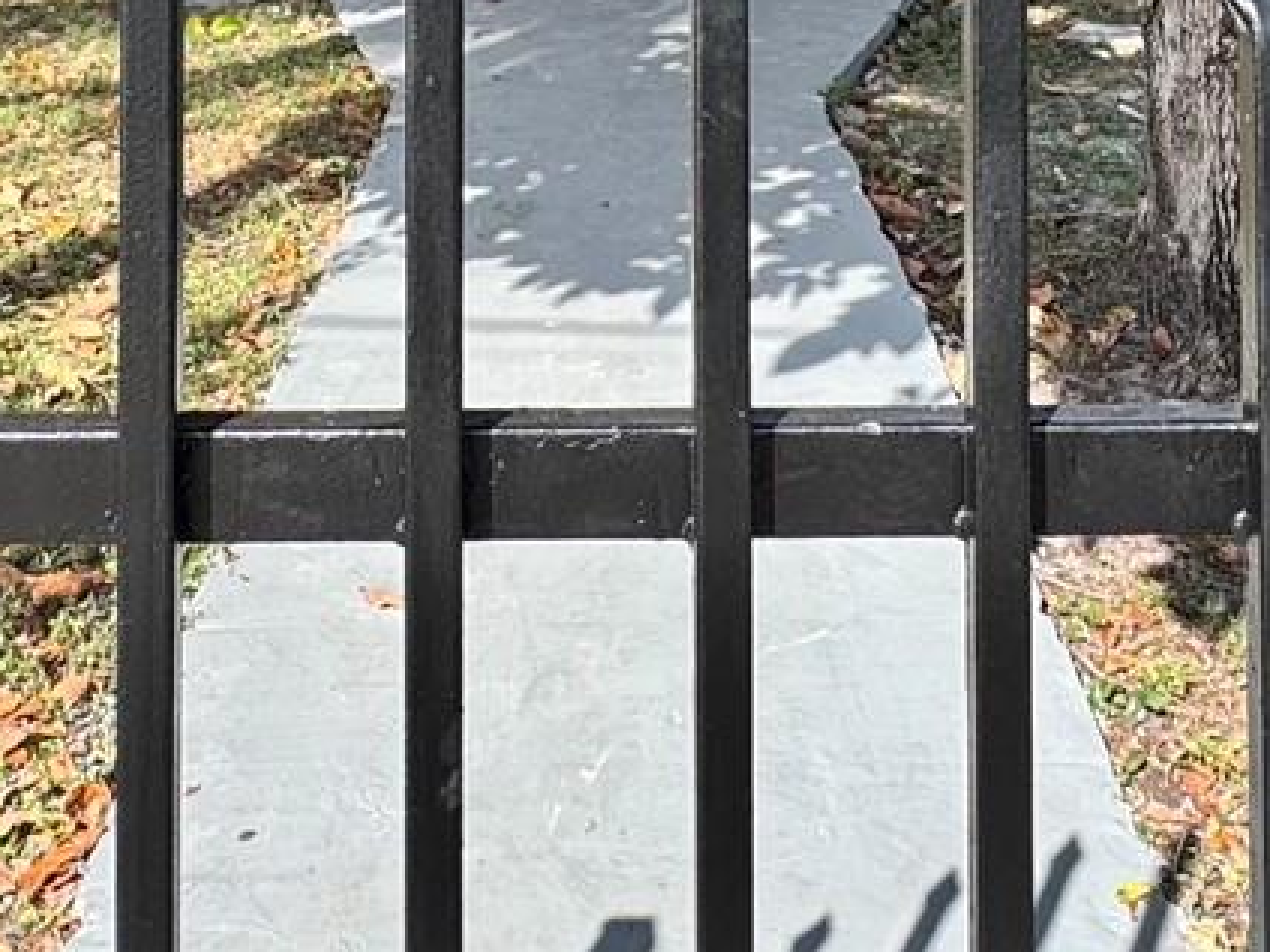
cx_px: 609
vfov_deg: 22.9
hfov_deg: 36.2
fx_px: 1944
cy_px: -438
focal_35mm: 53
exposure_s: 1/771
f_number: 2.2
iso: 50
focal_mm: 2.22
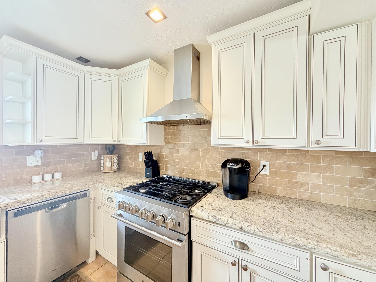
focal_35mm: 14
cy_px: 141
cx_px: 188
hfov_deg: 102.1
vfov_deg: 85.7
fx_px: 152
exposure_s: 1/120
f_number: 2.2
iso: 250
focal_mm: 2.22
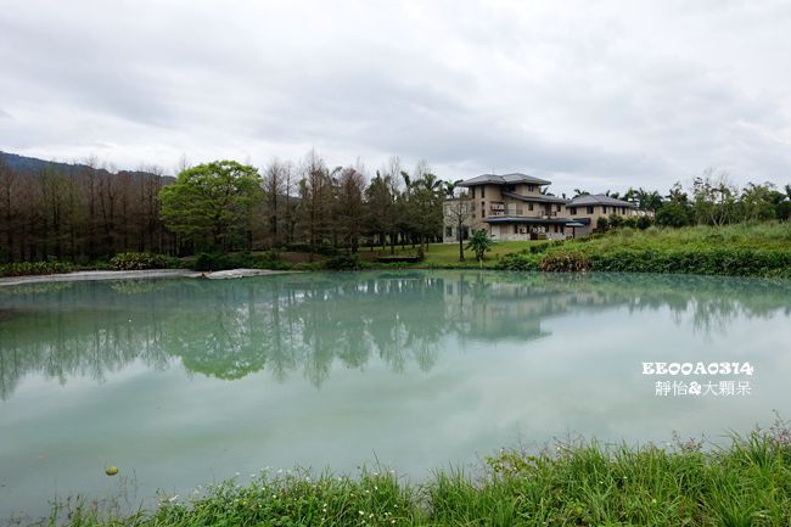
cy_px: 264
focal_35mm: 24
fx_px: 527
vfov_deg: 53.1
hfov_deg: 73.8
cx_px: 396
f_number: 5.6
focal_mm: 8.8
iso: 125
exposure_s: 1/320
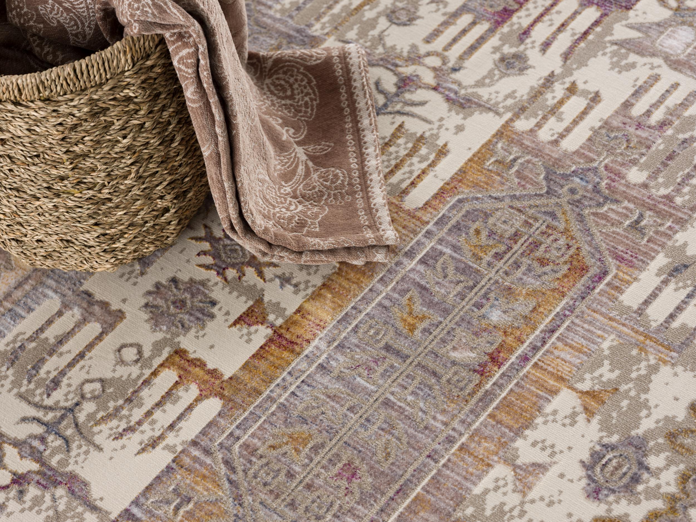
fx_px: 1910
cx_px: 348
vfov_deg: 15.6
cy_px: 261
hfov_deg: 20.7
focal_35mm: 95
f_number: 9
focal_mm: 120
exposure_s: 1/125
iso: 100
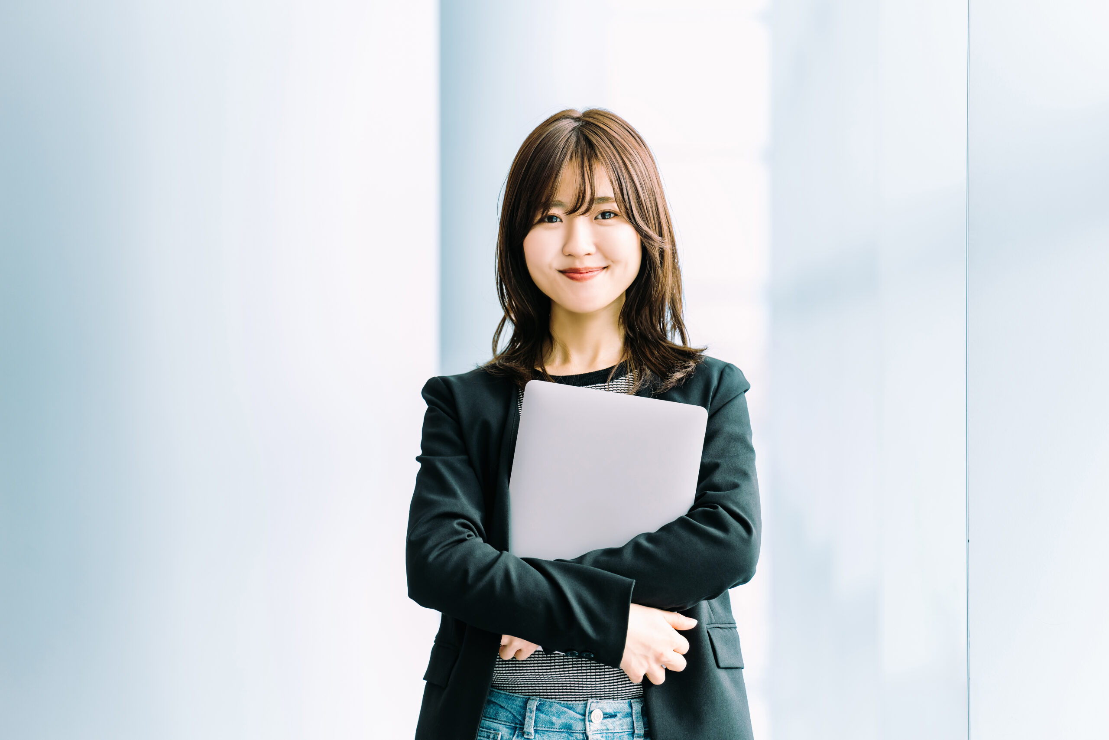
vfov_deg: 8.3
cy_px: 370
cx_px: 554
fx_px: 5114
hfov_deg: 12.4
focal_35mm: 166
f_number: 2.8
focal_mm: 166
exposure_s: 1/250
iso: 400
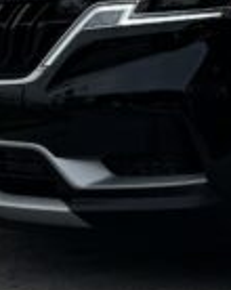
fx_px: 1165
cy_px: -118
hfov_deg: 10.9
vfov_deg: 13.5
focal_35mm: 136
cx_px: 342
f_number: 1.78
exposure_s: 1/5814
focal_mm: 6.86
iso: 80
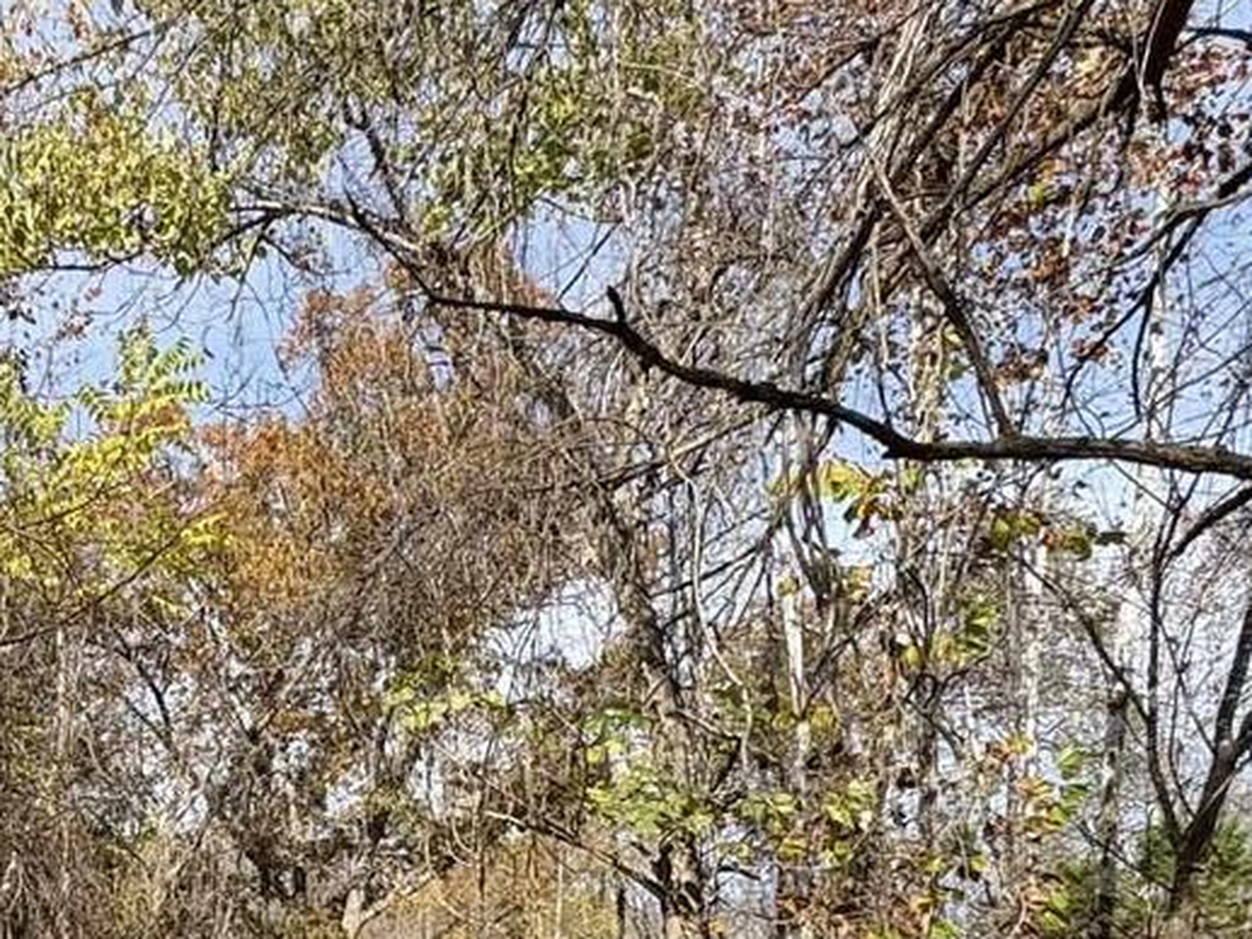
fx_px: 1411
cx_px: 36
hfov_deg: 42.2
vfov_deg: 32.7
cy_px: 1014
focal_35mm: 39
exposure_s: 1/675
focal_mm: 2.22
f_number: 2.2
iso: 40
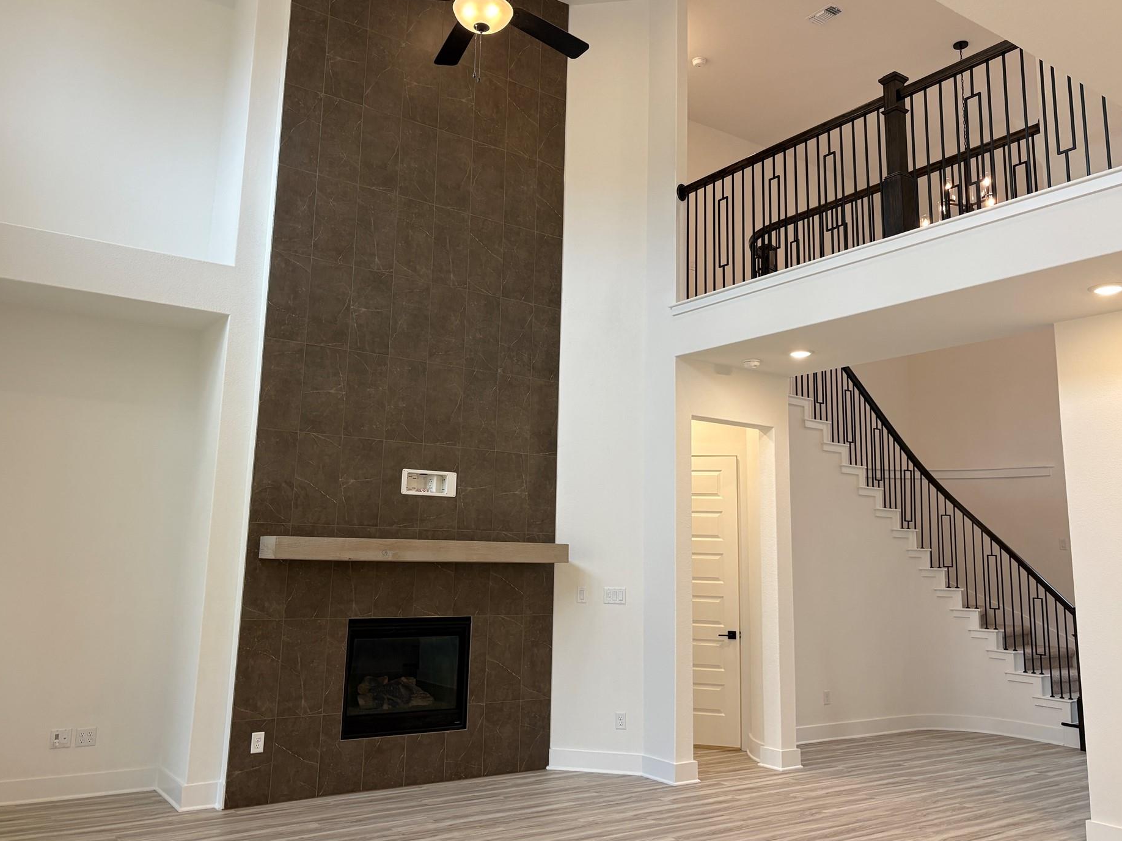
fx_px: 940
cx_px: 554
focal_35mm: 29
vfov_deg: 48.2
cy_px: 381
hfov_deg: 61.7
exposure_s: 1/120
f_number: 1.6
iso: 125
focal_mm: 5.96
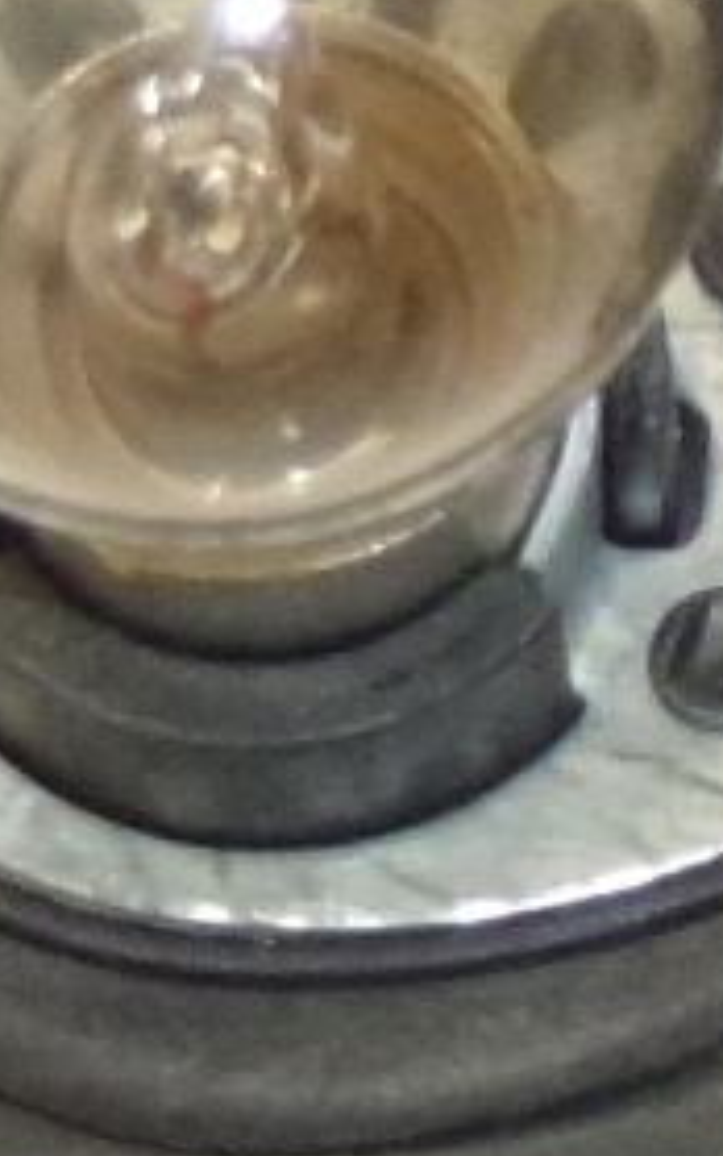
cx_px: 1849
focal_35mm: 281
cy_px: -1123
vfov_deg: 7.2
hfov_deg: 4.6
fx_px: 8850
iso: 400
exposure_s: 1/250
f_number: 3.7
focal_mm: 6.4
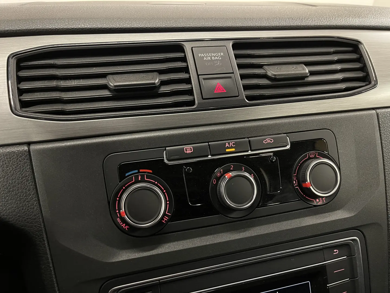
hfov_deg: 69.4
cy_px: 146
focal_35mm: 25
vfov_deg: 54.9
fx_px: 282
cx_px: 195
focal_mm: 5.1
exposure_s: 1/50
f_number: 1.6
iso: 250
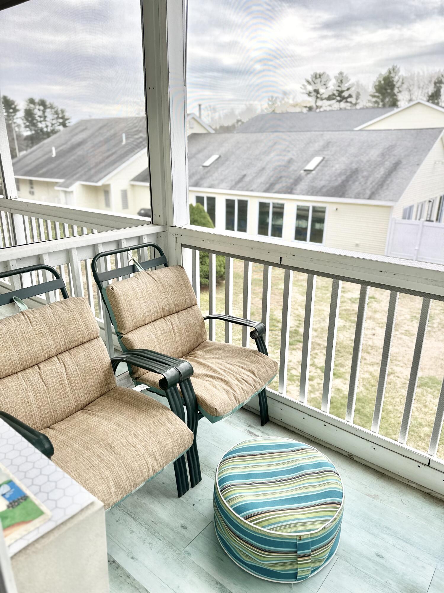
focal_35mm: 24
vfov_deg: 71.6
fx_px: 410
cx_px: 222
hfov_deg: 56.8
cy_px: 296
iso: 80
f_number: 1.78
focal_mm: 6.86
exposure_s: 1/527
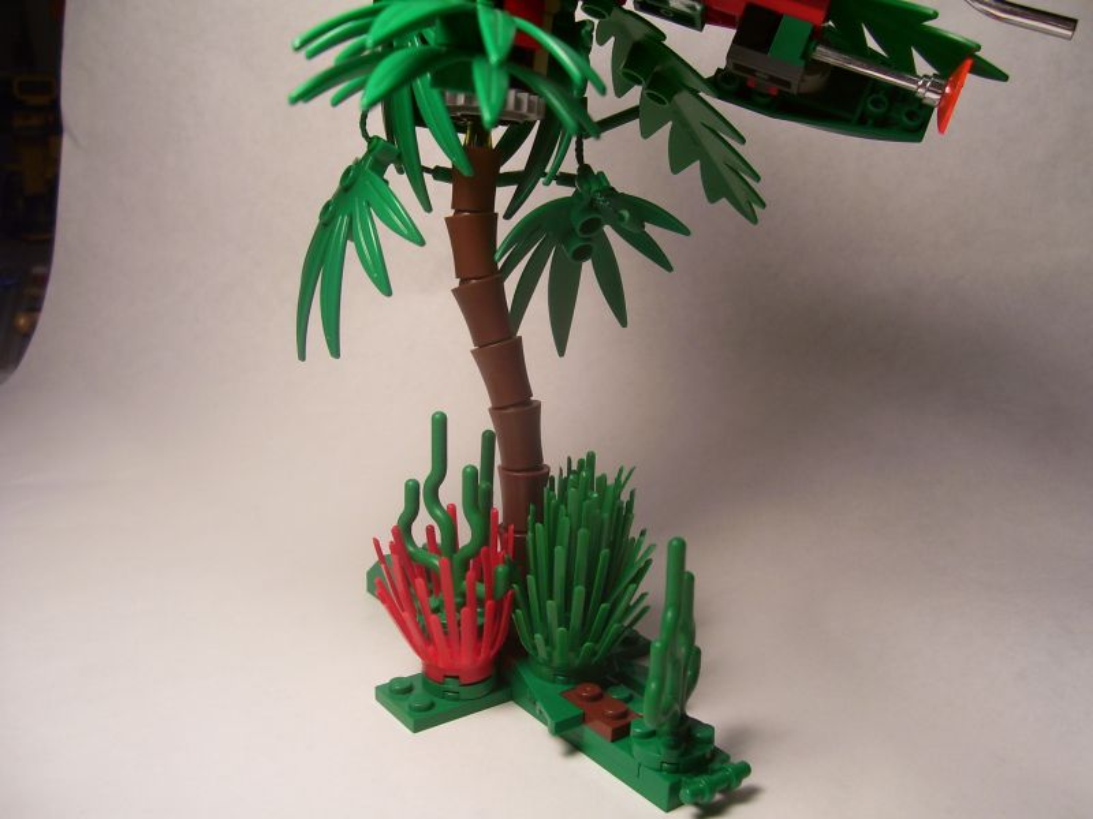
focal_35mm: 34
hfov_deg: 54.0
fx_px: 1074
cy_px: 410
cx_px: 546
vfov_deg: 41.8
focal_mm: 5.6
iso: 80
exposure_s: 1/90
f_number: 2.7
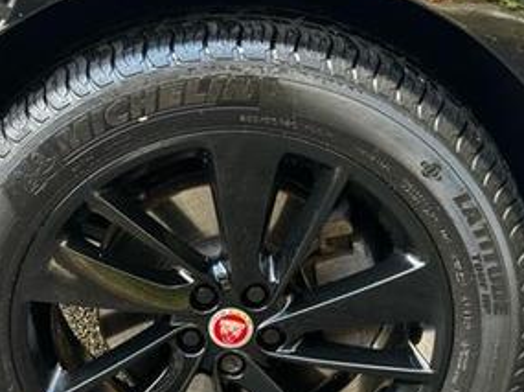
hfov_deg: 23.0
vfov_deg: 17.2
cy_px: 294
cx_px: 224
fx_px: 1285
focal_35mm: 85
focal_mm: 6.76
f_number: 1.78
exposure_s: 1/60
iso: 160
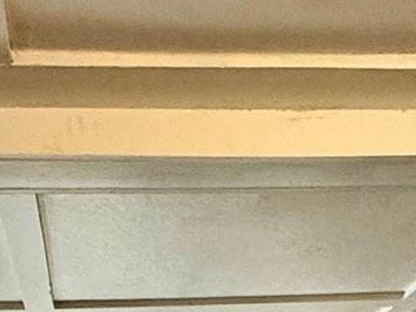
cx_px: 150
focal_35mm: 79
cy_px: 743
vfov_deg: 13.6
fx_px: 949
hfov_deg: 24.6
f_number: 2.2
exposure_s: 1/60
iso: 500
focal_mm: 2.22
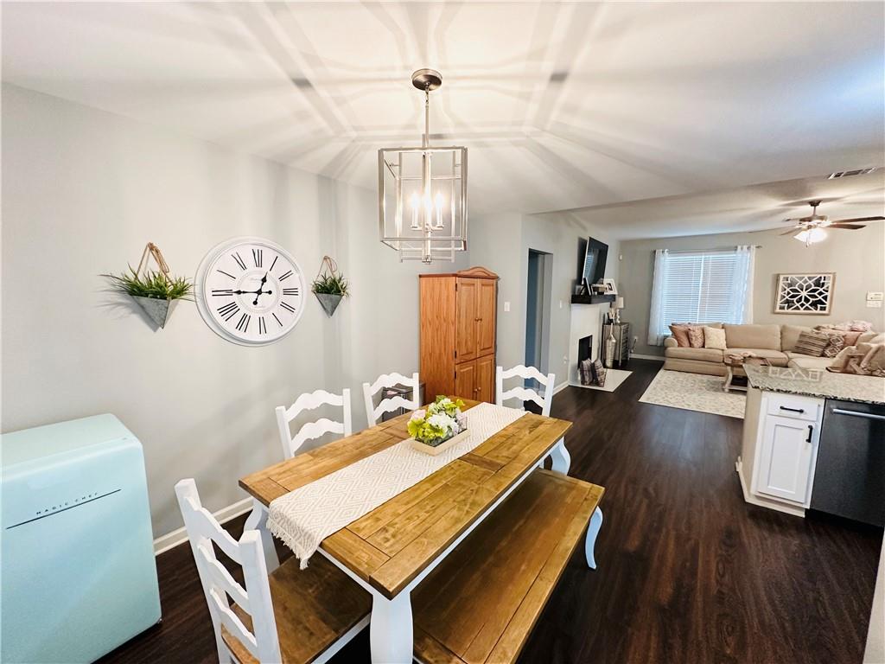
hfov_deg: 102.1
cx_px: 442
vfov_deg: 85.7
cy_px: 332
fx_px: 358
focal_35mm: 14
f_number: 2.2
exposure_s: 1/60
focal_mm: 2.22
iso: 320
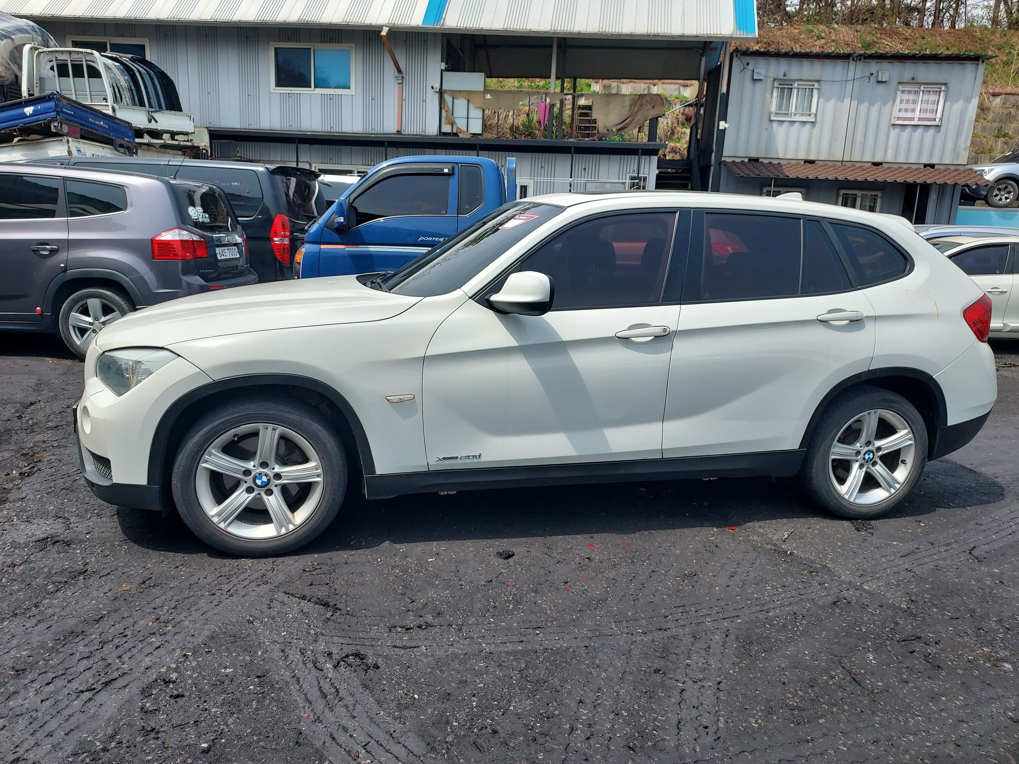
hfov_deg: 71.6
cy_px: 382
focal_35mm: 24
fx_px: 706
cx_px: 510
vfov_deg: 56.8
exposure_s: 1/1133
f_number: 1.8
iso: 40
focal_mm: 4.6
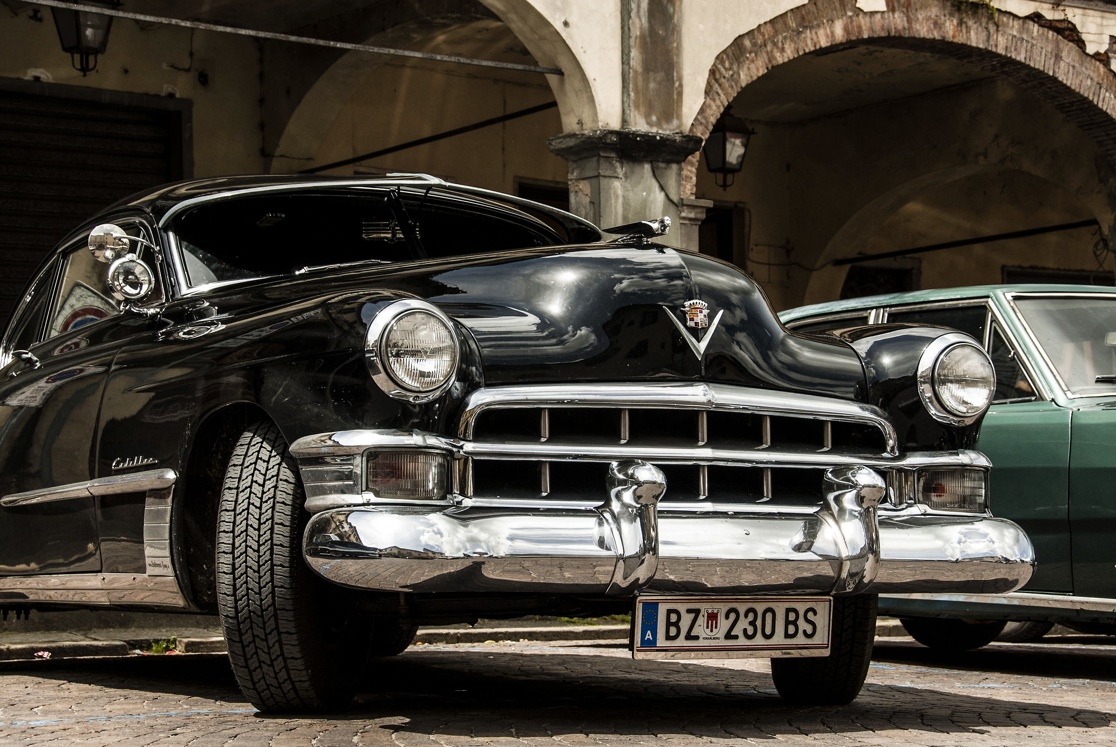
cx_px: 558
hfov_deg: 27.0
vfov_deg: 18.2
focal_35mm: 75
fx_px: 2328
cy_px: 374
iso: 100
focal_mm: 50
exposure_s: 1/180
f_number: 7.1
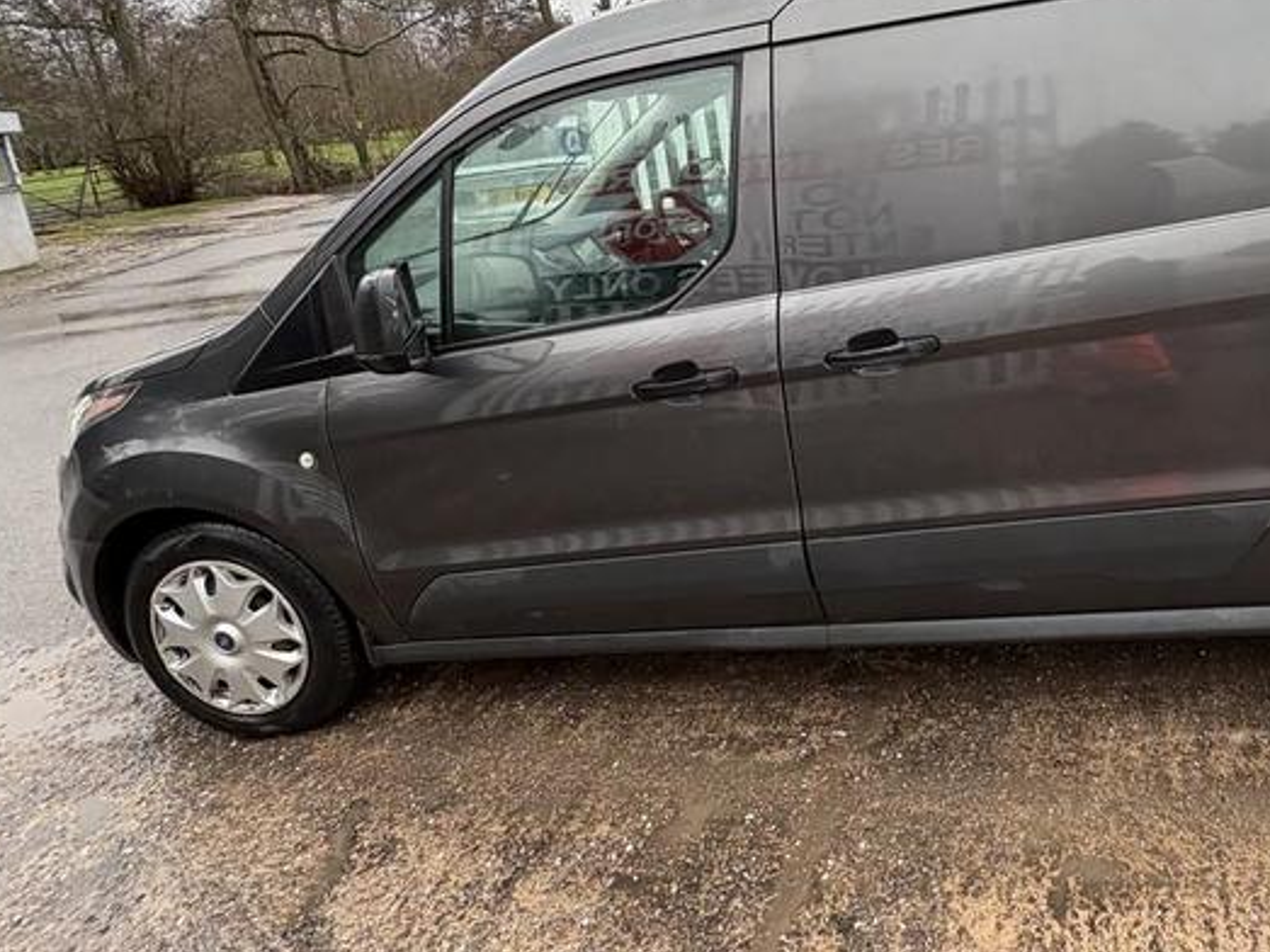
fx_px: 880
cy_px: 255
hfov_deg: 68.4
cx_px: 901
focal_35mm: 24
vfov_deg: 54.5
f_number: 2.2
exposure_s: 1/99
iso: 100
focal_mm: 2.22
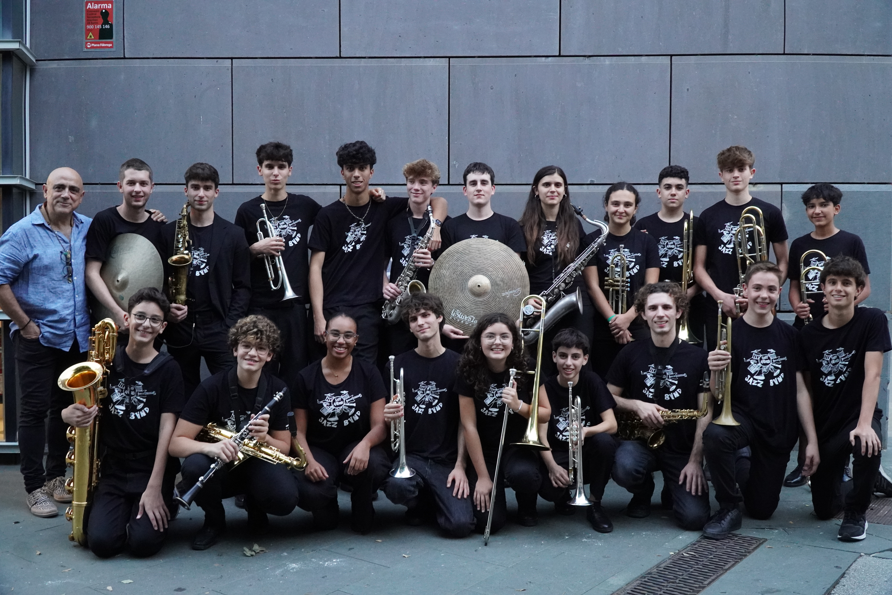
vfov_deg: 38.4
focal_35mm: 34
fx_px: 855
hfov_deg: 55.1
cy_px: 298
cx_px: 446
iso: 4000
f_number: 5.6
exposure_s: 1/60
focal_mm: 23
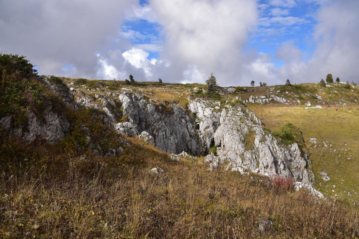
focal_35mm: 32
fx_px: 319
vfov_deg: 41.1
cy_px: 120
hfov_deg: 58.7
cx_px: 180
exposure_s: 1/125
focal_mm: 32
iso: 160
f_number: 14
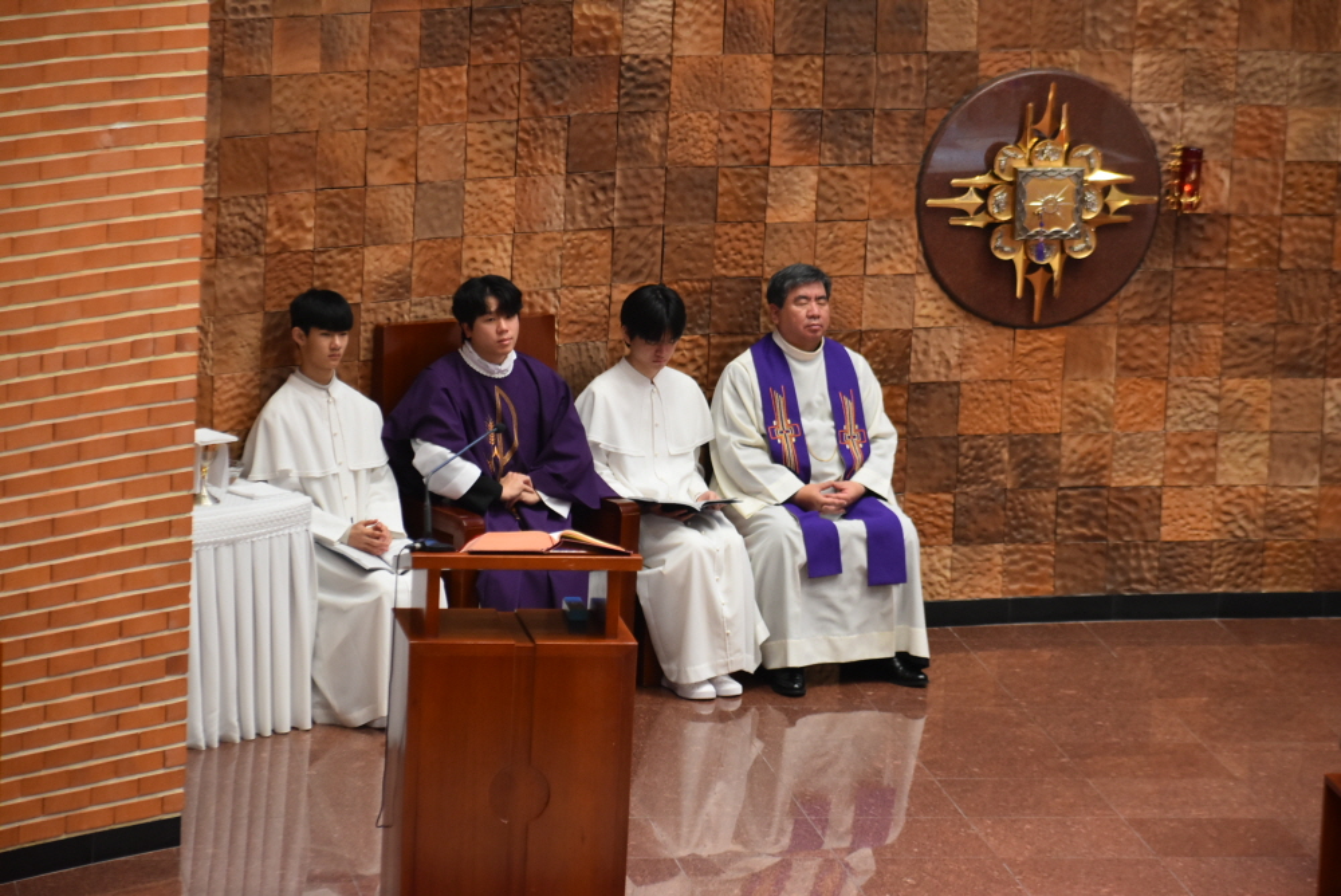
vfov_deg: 7.6
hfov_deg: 11.4
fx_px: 6709
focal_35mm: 180
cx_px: 670
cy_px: 448
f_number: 4.8
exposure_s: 1/60
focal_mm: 120
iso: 1400
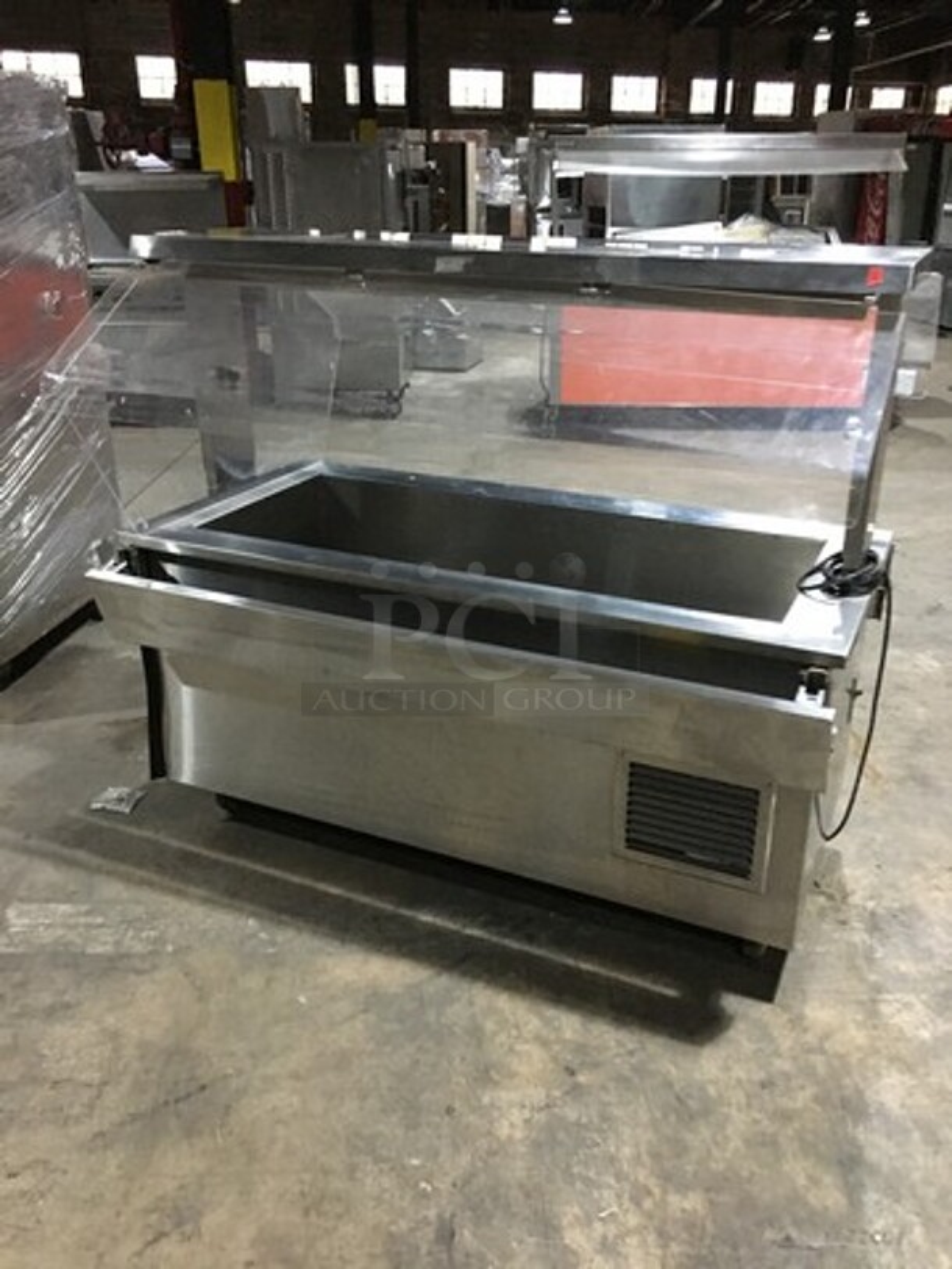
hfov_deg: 48.2
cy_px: 634
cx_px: 476
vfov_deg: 61.7
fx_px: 1063
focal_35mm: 29
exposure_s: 1/4
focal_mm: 4.15
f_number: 2.2
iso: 80
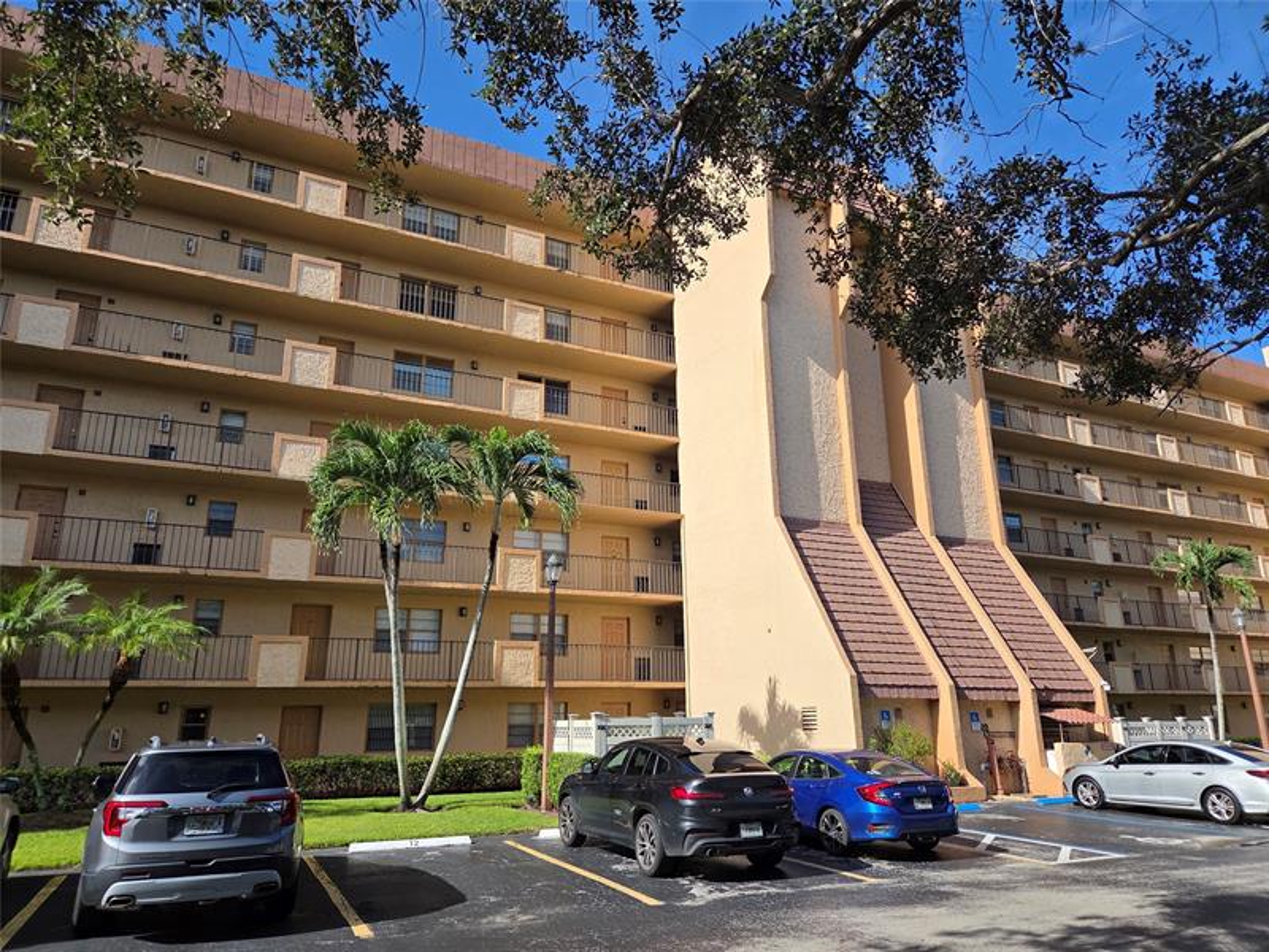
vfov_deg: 58.9
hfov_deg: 73.9
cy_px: 476
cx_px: 634
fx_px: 843
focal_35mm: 23
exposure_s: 1/5545
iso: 80
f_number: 1.8
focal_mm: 5.4
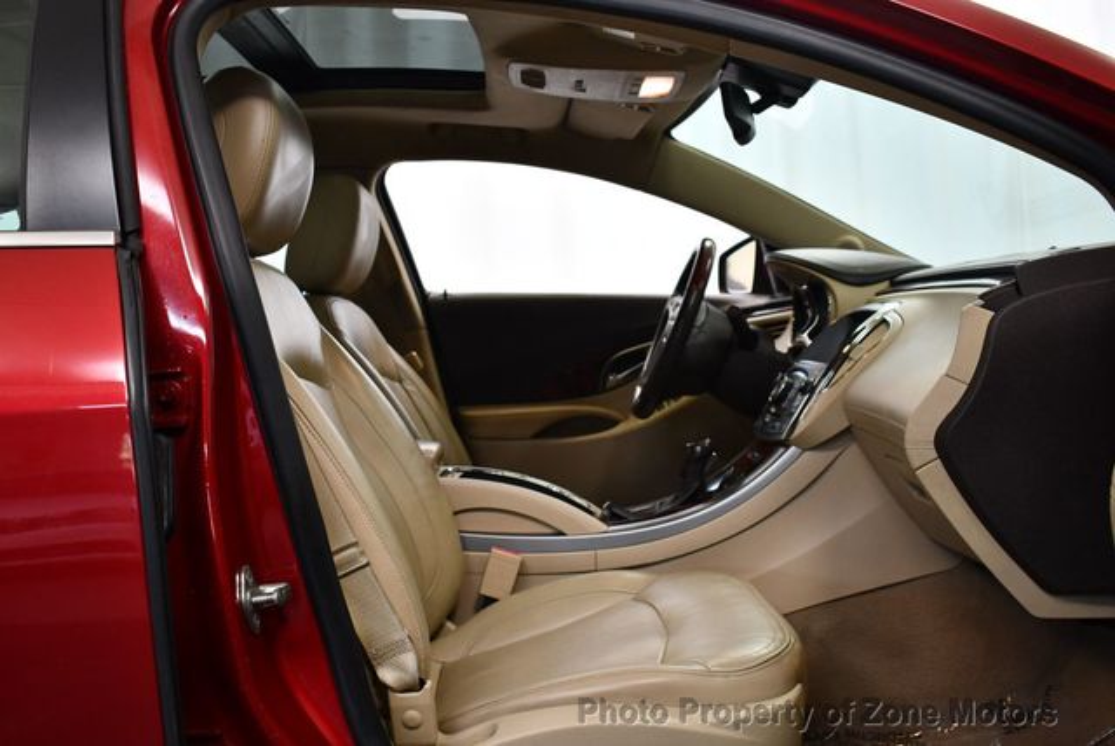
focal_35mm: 36
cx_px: 558
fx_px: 1116
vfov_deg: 36.9
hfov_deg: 53.1
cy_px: 373
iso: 900
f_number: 3.5
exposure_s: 1/125
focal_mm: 18
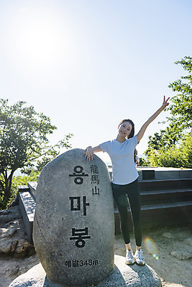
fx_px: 248
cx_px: 96
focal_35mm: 31
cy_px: 144
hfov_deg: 42.4
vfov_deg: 60.3
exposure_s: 1/1250
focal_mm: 31
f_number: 8
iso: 250
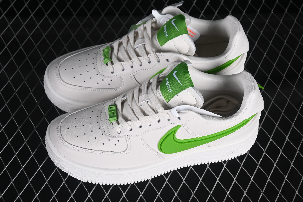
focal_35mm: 75
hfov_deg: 27.0
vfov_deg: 18.2
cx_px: 152
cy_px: 101
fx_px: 631
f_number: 7.1
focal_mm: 50
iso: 160
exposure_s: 1/100
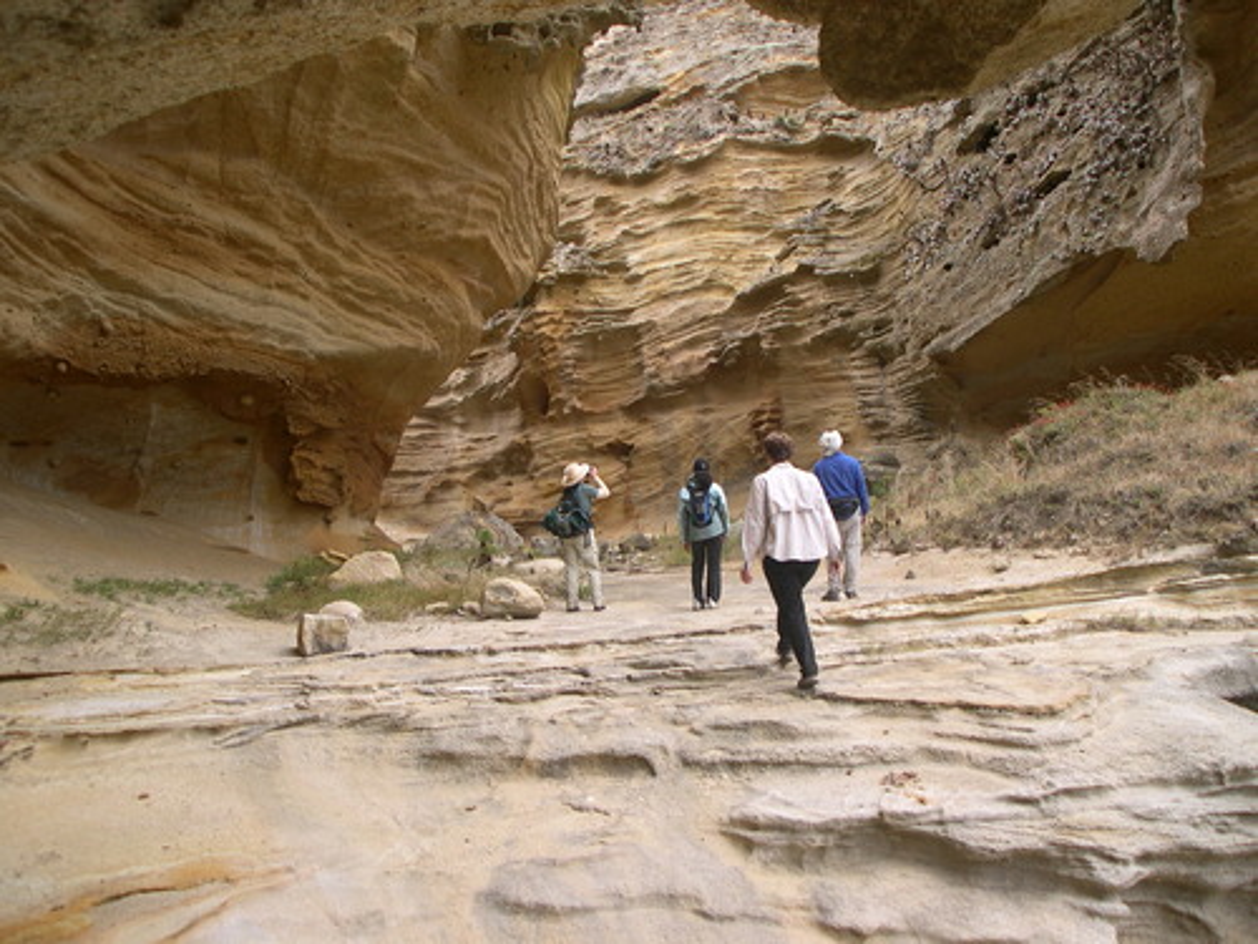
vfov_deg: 37.7
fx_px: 1381
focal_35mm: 38
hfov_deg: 49.0
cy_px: 472
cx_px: 629
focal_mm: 8
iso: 100
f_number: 2.8
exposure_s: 1/230
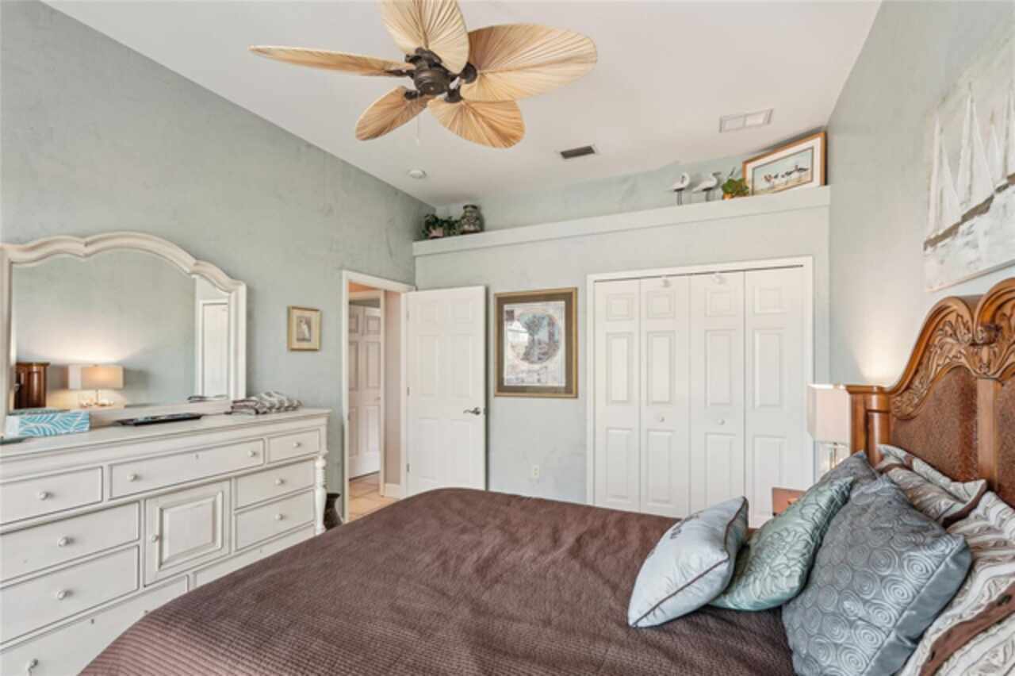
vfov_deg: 73.7
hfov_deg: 96.8
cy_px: 338
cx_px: 508
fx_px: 451
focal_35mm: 16
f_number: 8
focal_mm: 16
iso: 400
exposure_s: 1/10
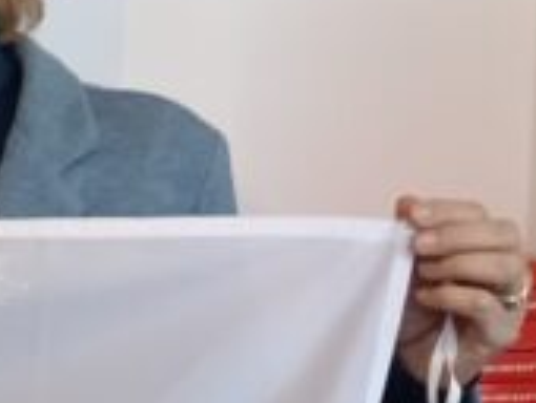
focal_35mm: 148
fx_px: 2295
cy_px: 499
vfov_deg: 9.9
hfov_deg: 11.9
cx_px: -520
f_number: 1.8
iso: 500
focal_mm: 3.98
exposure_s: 1/33.3
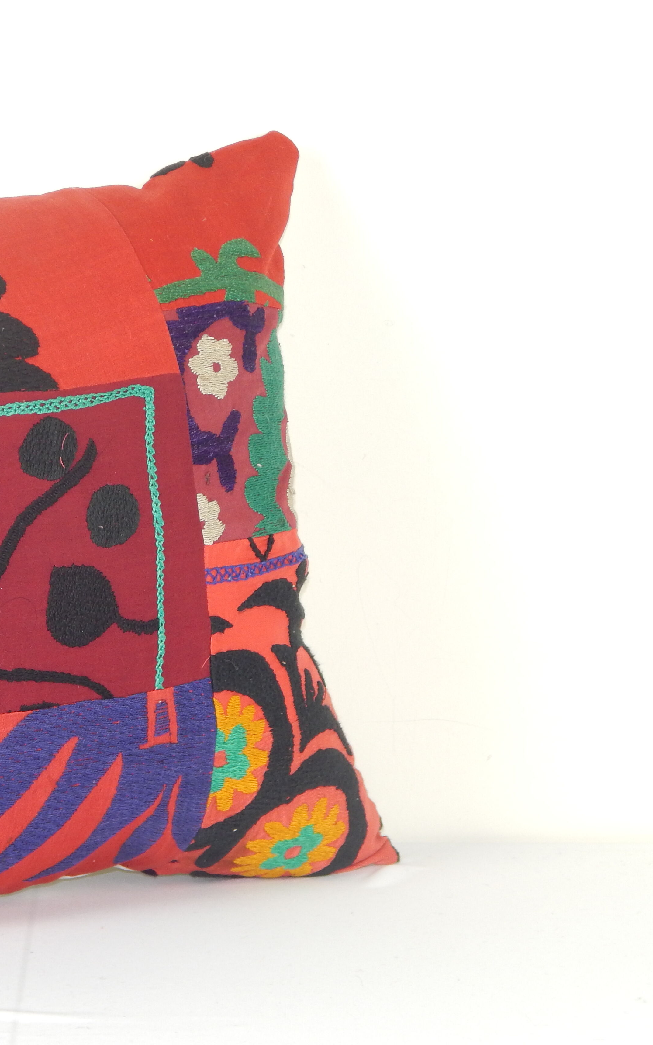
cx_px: 17
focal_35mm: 108
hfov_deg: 12.0
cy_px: 524
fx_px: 3075
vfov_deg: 19.3
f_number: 4.2
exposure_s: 1/30
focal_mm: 13.5
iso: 180
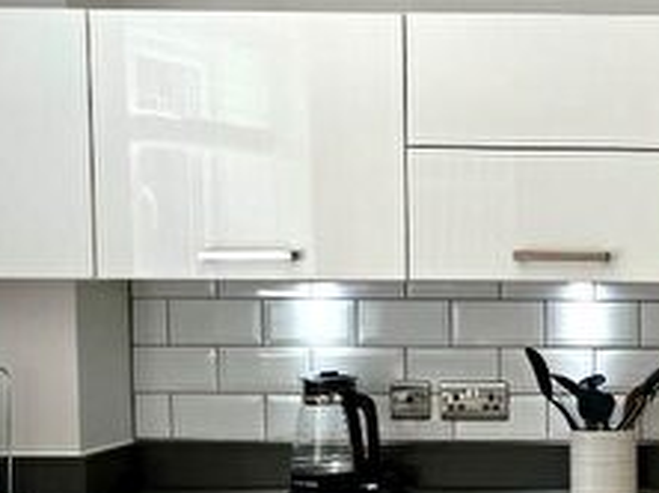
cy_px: 367
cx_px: 888
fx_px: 1559
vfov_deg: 17.9
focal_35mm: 82
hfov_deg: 21.3
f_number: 1.6
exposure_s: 1/162
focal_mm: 5.1
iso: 40
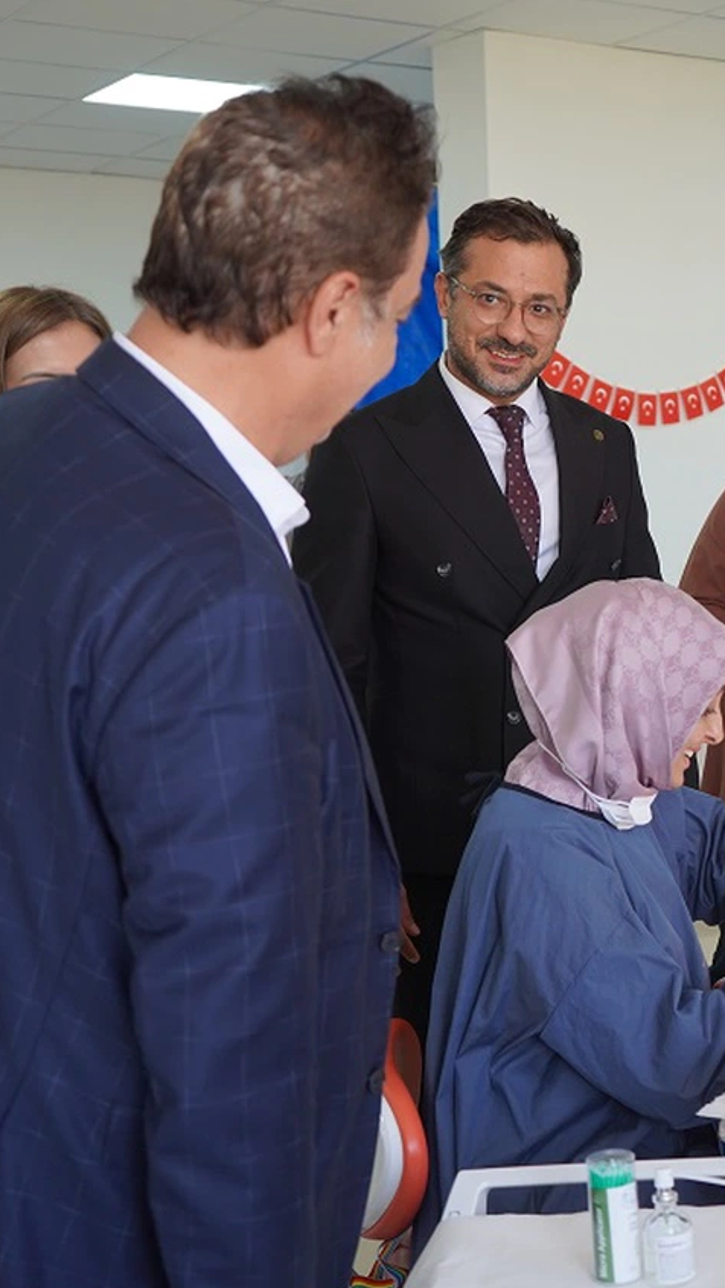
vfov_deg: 36.6
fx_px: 1948
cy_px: 644
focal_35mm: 57
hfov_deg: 20.3
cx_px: 769
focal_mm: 36
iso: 640
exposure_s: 1/160
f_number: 4
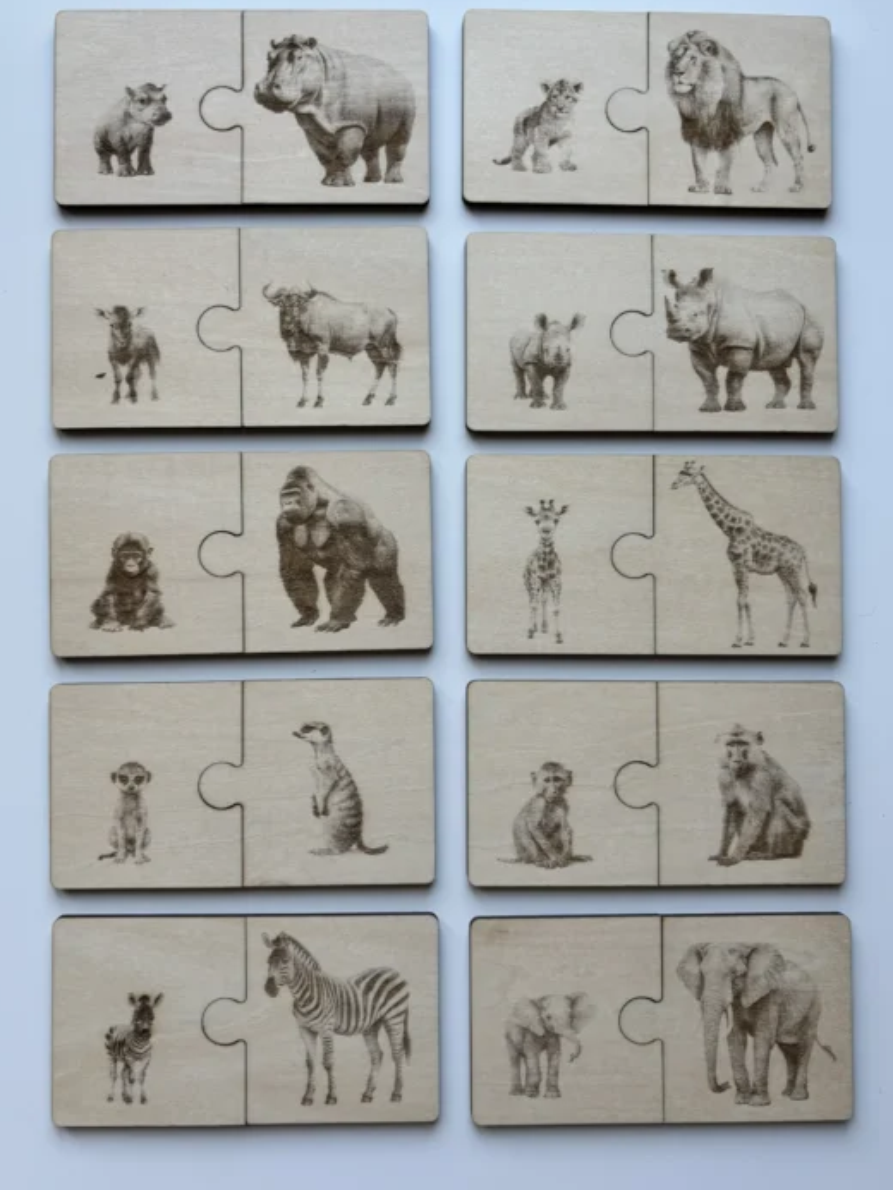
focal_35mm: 30
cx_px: 433
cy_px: 572
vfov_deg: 59.9
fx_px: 1032
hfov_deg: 46.8
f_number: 1.6
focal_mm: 5.96
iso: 32
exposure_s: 1/121
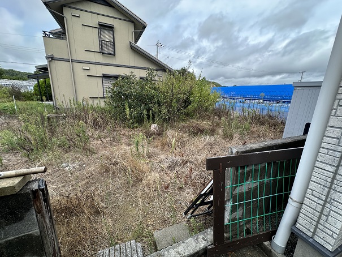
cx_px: 171
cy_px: 128
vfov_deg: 85.7
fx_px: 138
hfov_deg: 102.1
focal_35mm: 14
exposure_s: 1/572
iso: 40
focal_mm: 2.22
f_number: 2.2
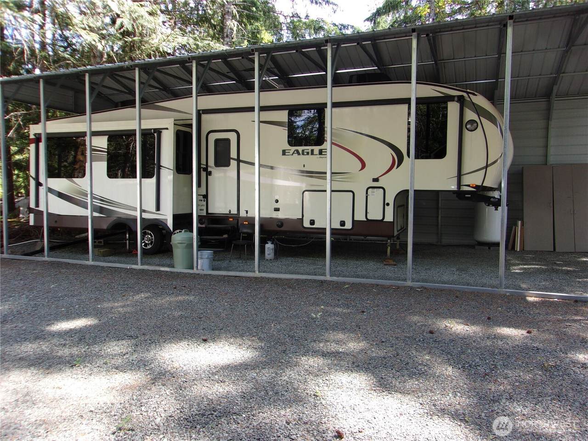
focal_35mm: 27
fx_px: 459
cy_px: 220
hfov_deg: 65.3
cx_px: 294
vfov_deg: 51.4
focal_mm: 4.9
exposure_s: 1/100
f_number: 3
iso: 80
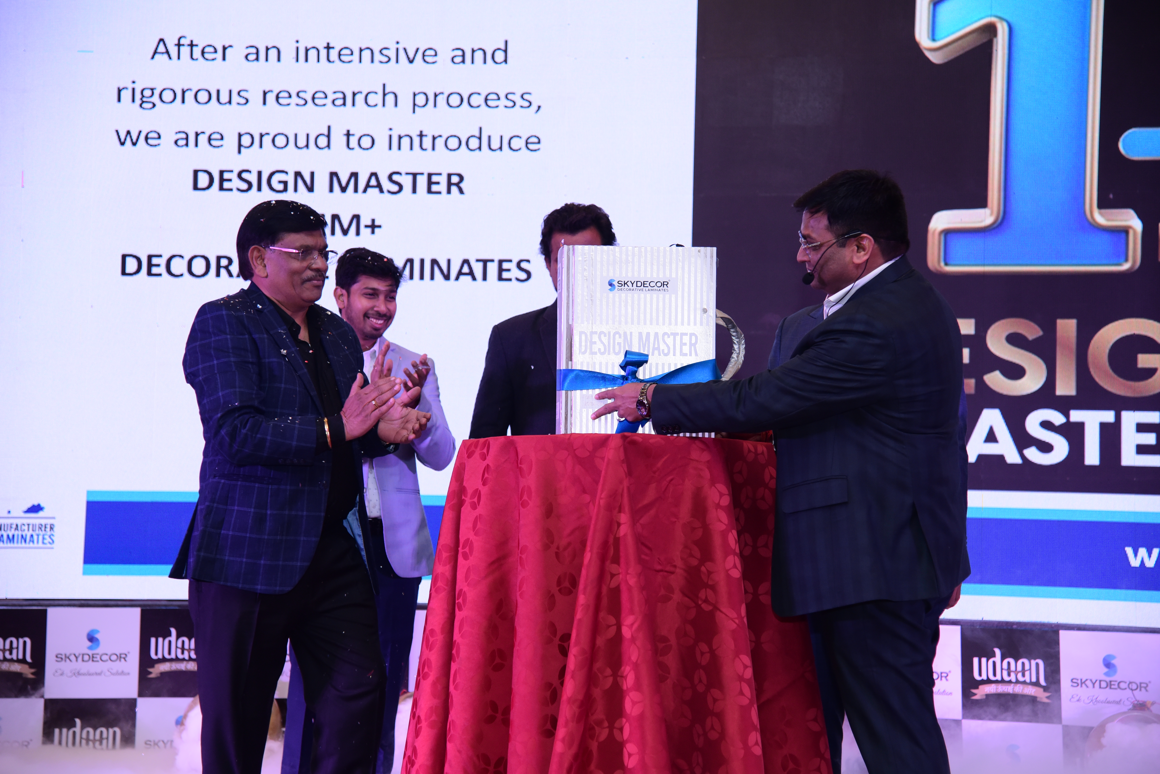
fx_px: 2095
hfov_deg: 30.9
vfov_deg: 20.9
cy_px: 387
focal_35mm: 65
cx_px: 580
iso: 1600
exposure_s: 1/125
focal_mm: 65
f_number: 4
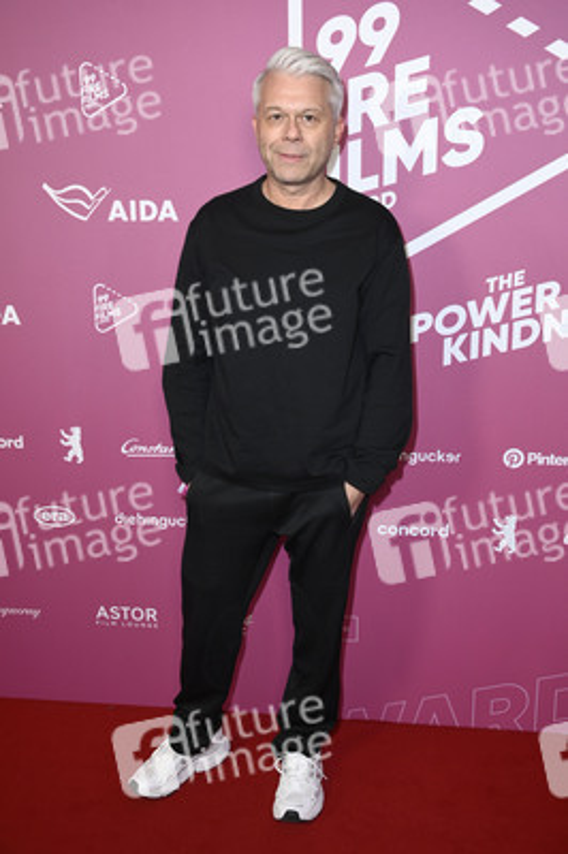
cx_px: 284
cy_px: 427
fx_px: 853
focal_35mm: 36
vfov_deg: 53.2
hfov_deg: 36.8
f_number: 5.6
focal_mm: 36
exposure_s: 1/250
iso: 640
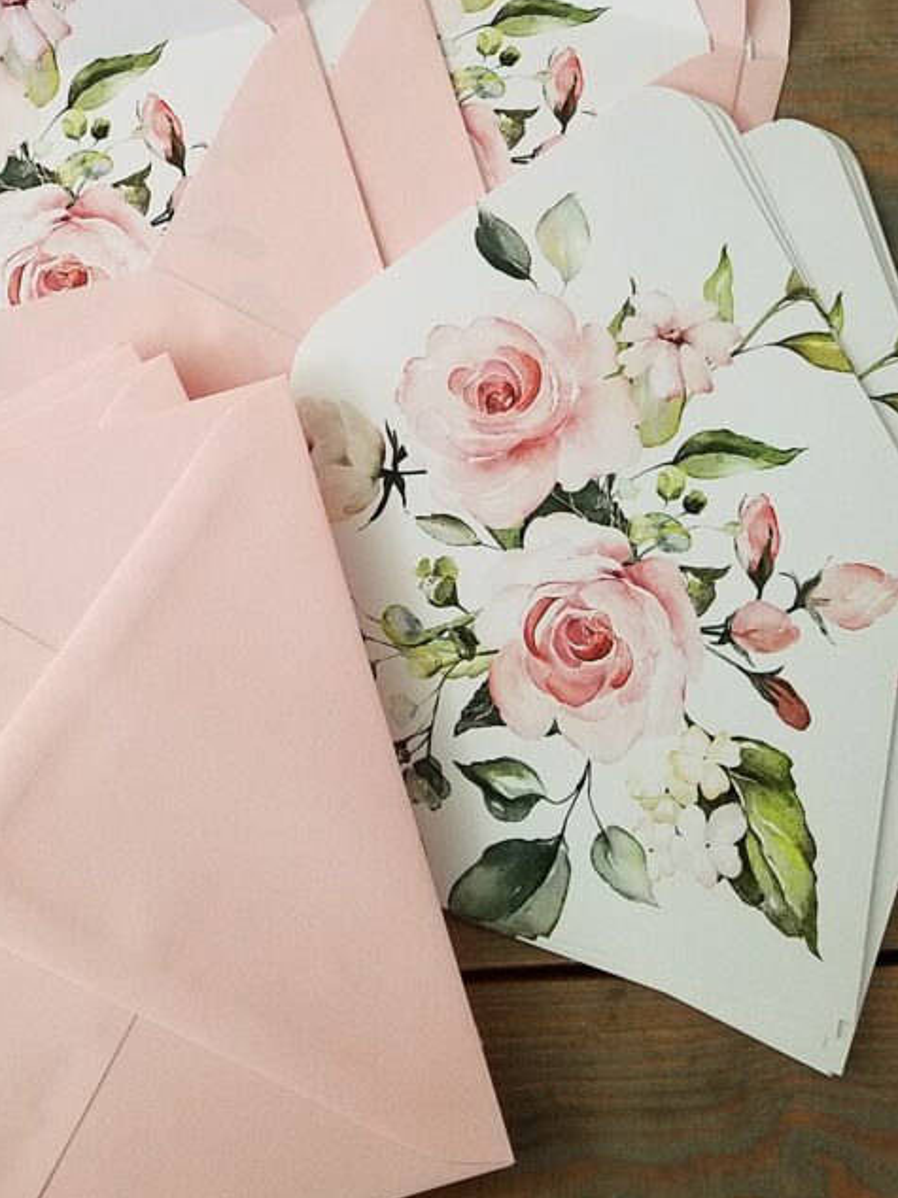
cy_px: 327
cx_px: 295
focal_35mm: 42
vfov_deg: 43.6
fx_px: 1454
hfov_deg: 34.0
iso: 160
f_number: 1.7
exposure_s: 1/24
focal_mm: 4.2
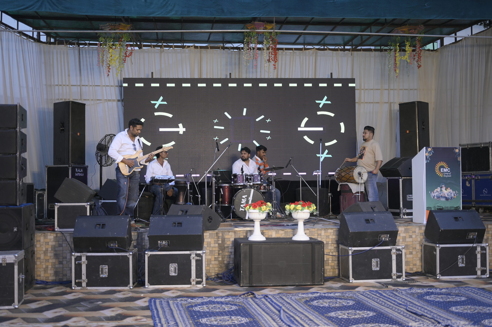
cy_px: 164
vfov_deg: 27.0
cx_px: 246
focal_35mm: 50
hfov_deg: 39.6
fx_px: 683
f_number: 1.8
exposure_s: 1/250
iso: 400
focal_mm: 50
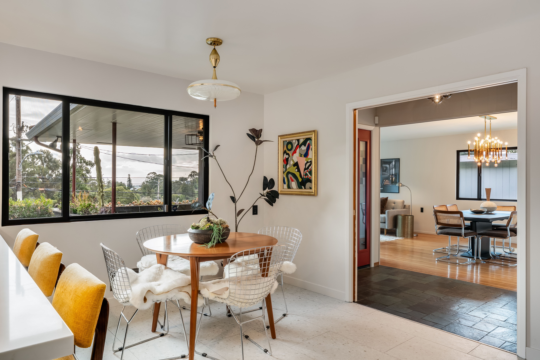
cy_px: 180
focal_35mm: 24
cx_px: 270
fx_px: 360
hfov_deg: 73.7
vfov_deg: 53.1
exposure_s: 1/4
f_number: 11
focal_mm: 24
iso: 200
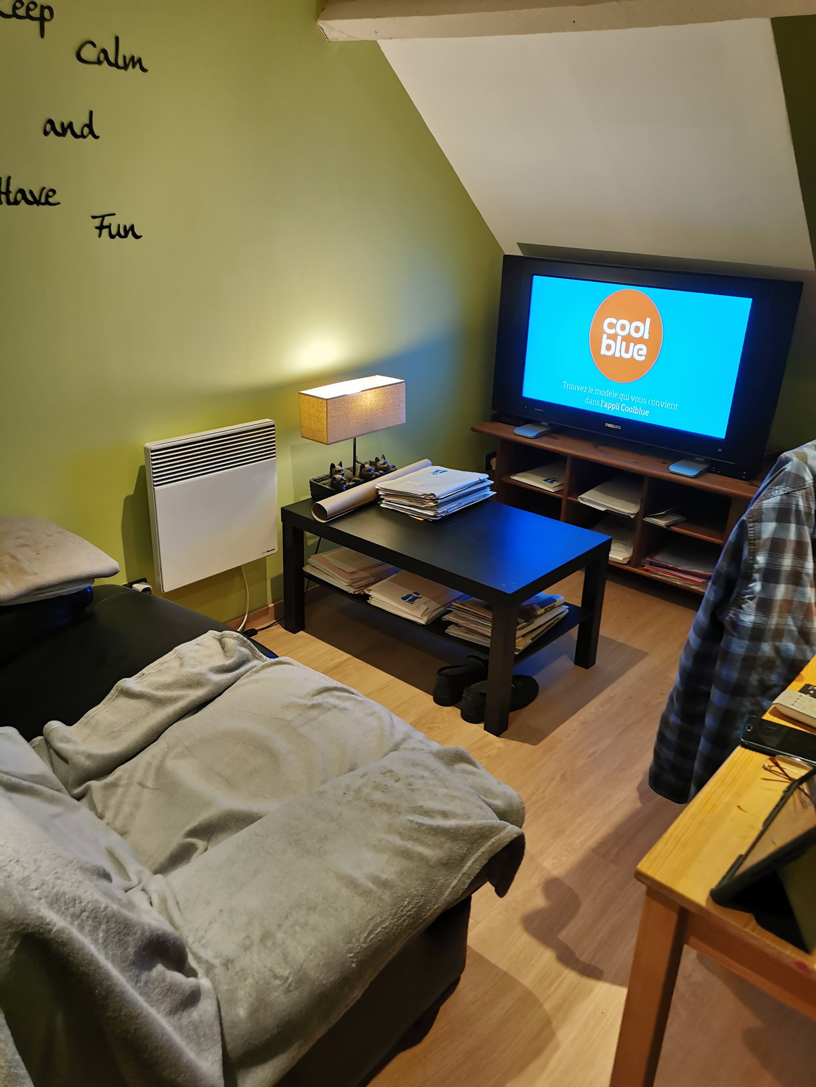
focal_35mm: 27
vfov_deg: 65.3
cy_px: 544
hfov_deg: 51.4
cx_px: 408
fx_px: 849
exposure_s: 1/100
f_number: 1.8
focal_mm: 5.58
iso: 200
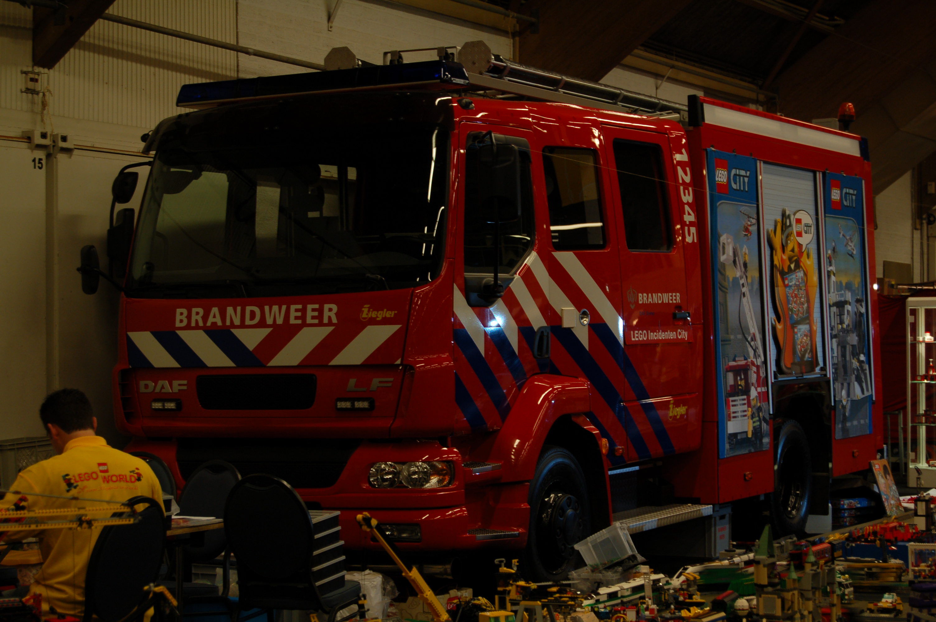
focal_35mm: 75
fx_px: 1948
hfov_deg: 27.0
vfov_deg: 18.1
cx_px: 468
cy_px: 311
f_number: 5.6
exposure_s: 1/13
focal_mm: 50
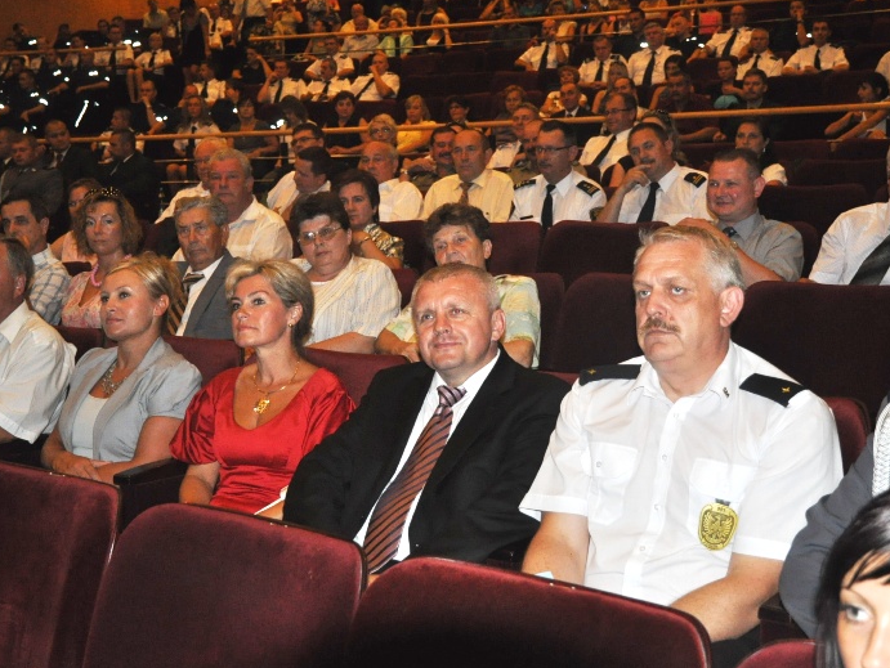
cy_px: 335
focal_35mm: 50
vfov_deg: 29.1
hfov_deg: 38.2
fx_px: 1286
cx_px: 444
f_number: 4.5
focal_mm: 30
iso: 1600
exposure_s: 1/200
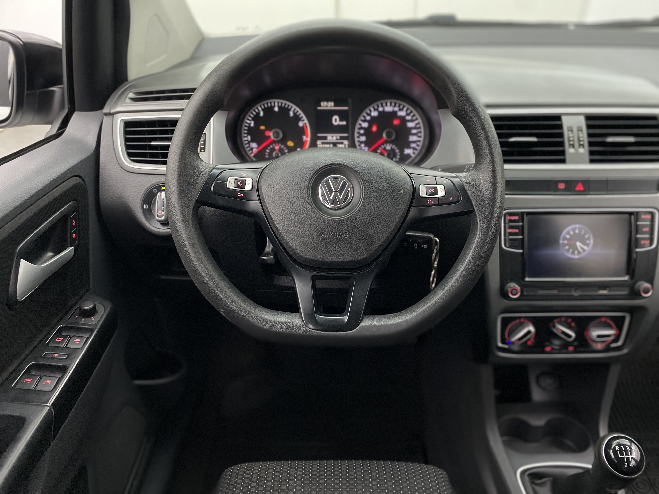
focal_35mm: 26
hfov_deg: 67.3
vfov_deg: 53.1
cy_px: 247
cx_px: 330
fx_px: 495
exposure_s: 1/40
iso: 500
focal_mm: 4.25
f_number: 1.8
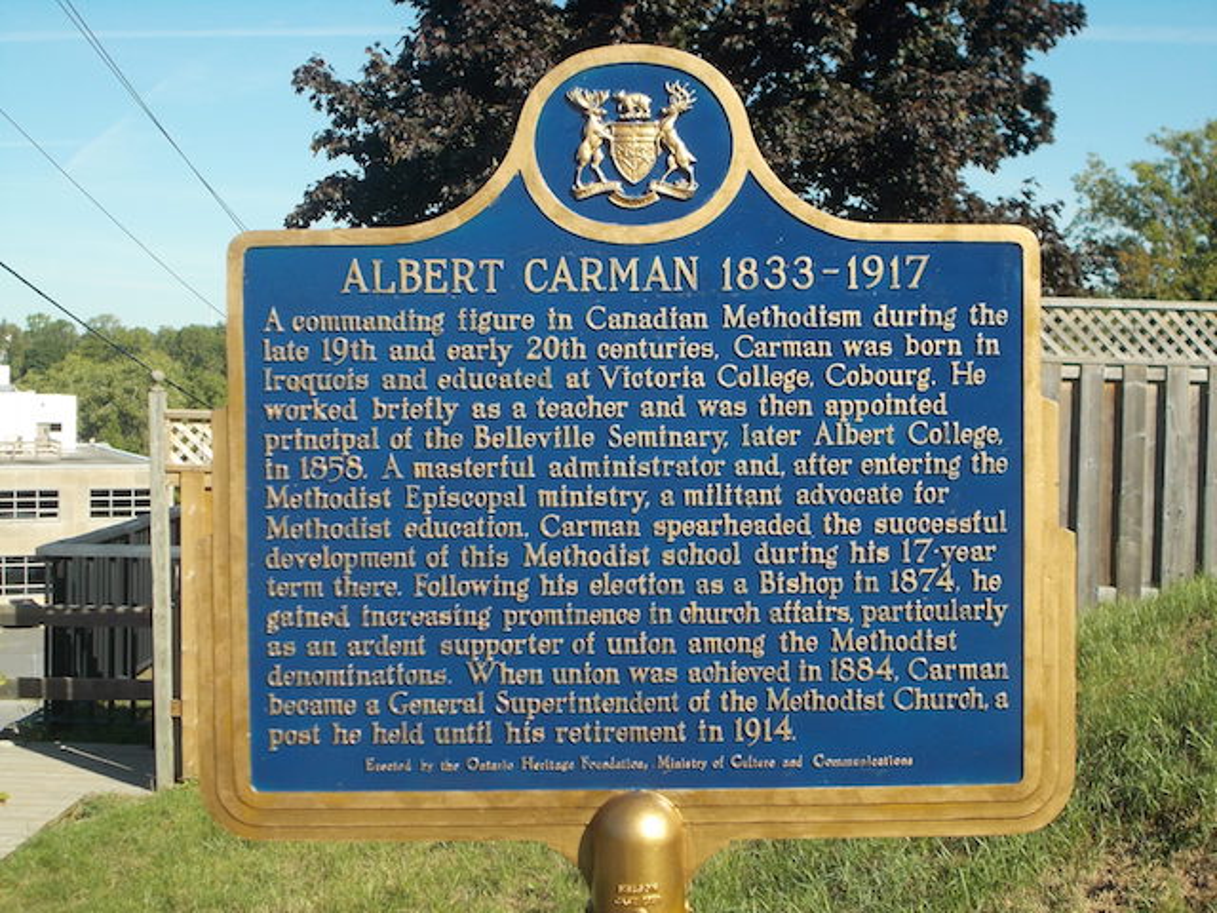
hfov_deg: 33.2
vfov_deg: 25.2
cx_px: 608
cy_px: 456
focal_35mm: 58
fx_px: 2039
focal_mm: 10.3
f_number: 4.9
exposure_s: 1/320
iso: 80
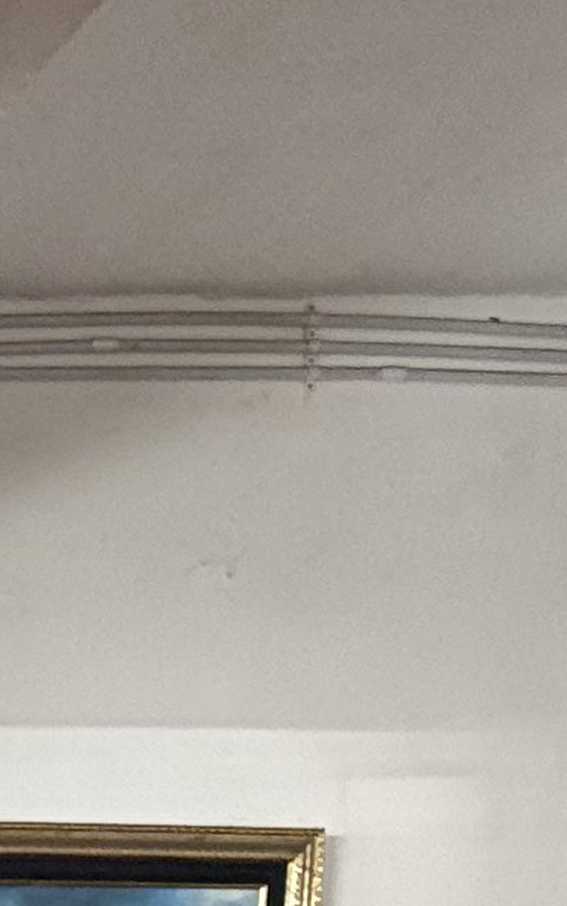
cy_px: 2000
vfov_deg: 10.8
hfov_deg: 6.7
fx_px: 4251
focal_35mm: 172
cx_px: -1345
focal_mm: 5.96
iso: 400
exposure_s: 1/33
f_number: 1.6
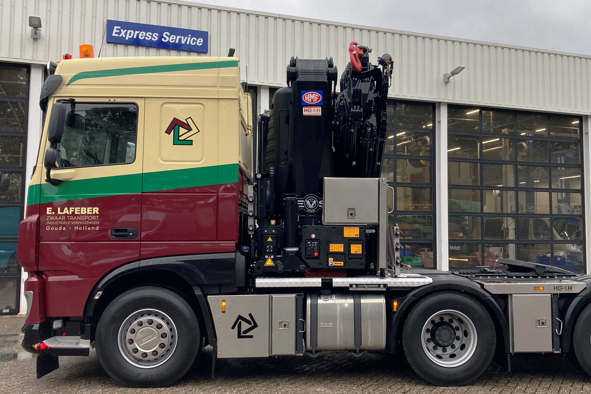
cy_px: 190
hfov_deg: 48.3
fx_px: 657
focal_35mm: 40
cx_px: 344
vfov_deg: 33.4
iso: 20
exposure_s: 1/190
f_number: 1.8
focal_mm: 3.99
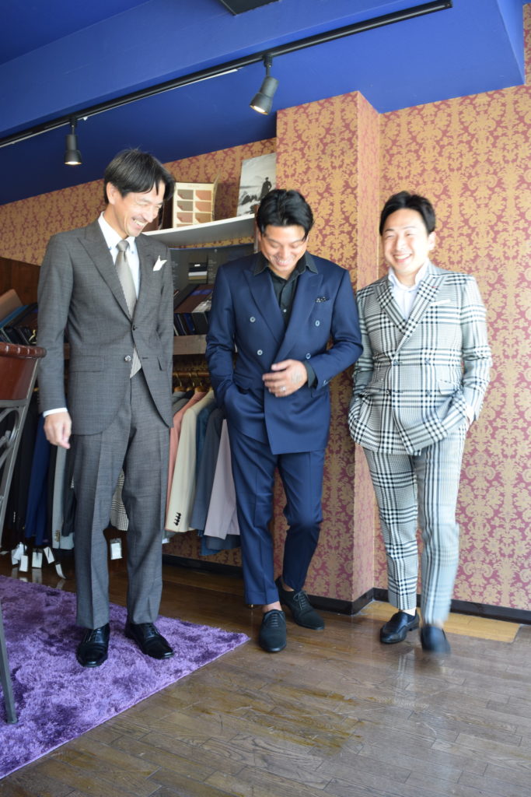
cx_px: 266
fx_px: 597
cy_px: 398
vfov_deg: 67.4
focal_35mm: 27
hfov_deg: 47.9
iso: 500
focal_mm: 18
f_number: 5.6
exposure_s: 1/30
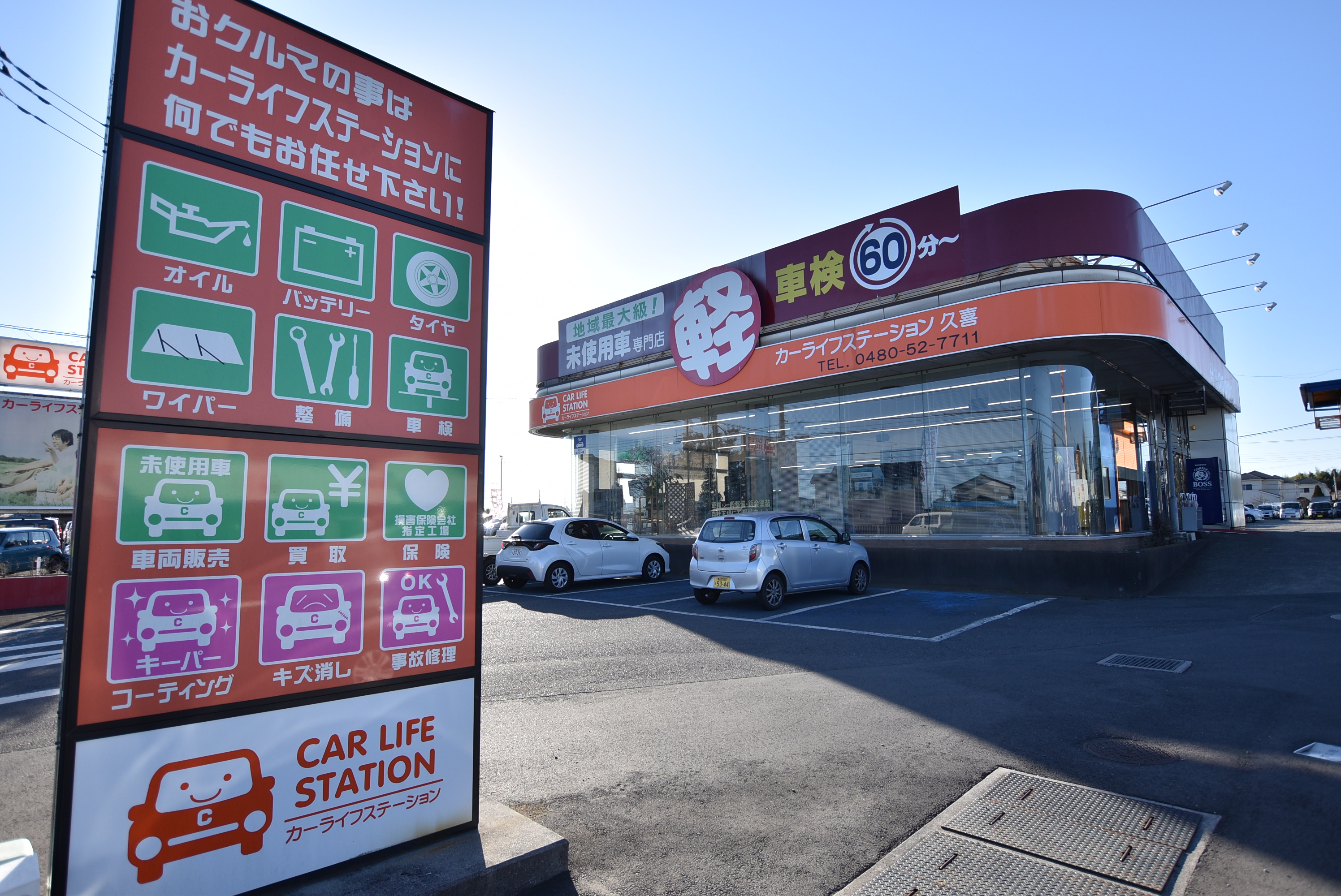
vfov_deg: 67.5
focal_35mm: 18
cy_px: 448
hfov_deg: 90.0
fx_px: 671
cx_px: 670
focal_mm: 12
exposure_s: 1/640
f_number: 3.5
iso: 100
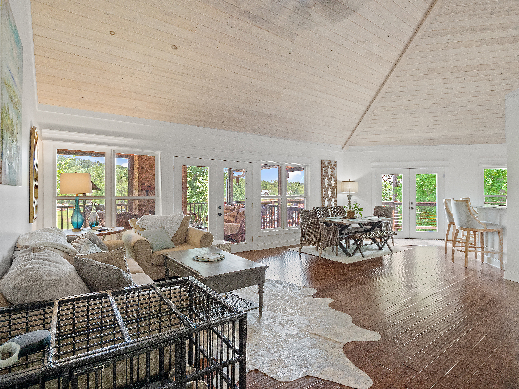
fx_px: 270
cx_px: 260
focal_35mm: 18
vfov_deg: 71.6
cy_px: 194
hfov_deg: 87.8
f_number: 5.6
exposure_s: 1/15
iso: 400
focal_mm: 9
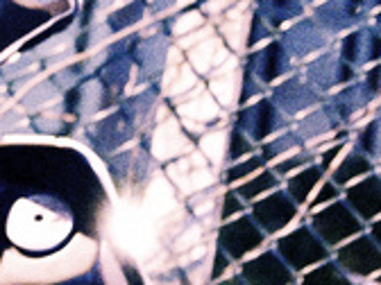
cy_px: -240
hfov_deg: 9.7
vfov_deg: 7.1
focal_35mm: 202
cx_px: 9
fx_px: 2222
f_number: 2.8
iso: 3200
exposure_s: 1/6
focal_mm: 23
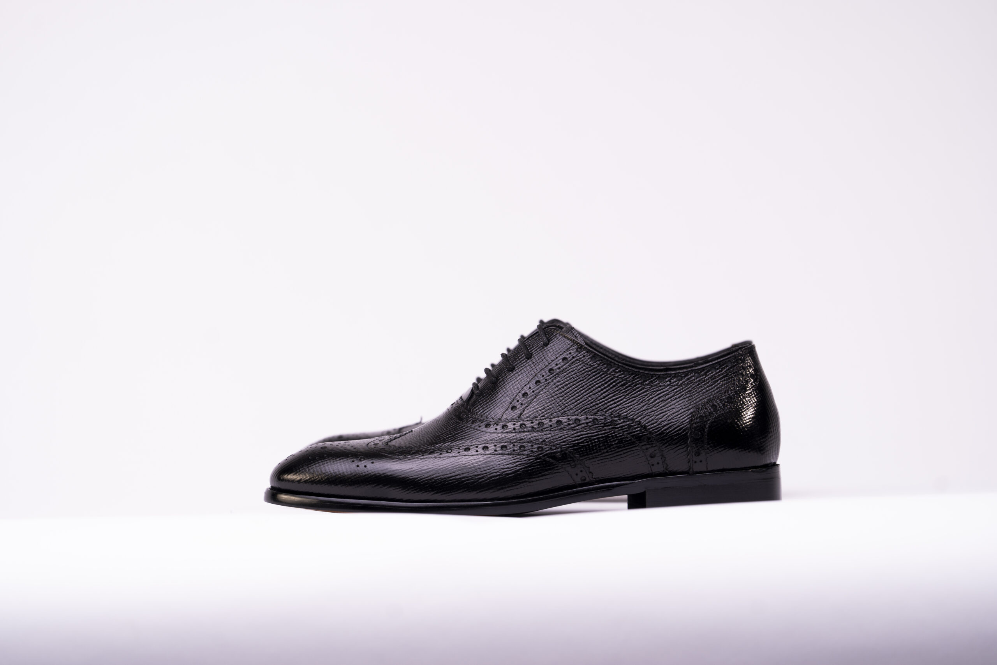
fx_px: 5483
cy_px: 332
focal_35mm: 198
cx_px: 498
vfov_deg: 6.9
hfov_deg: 10.4
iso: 100
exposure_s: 1/100
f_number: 5
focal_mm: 198
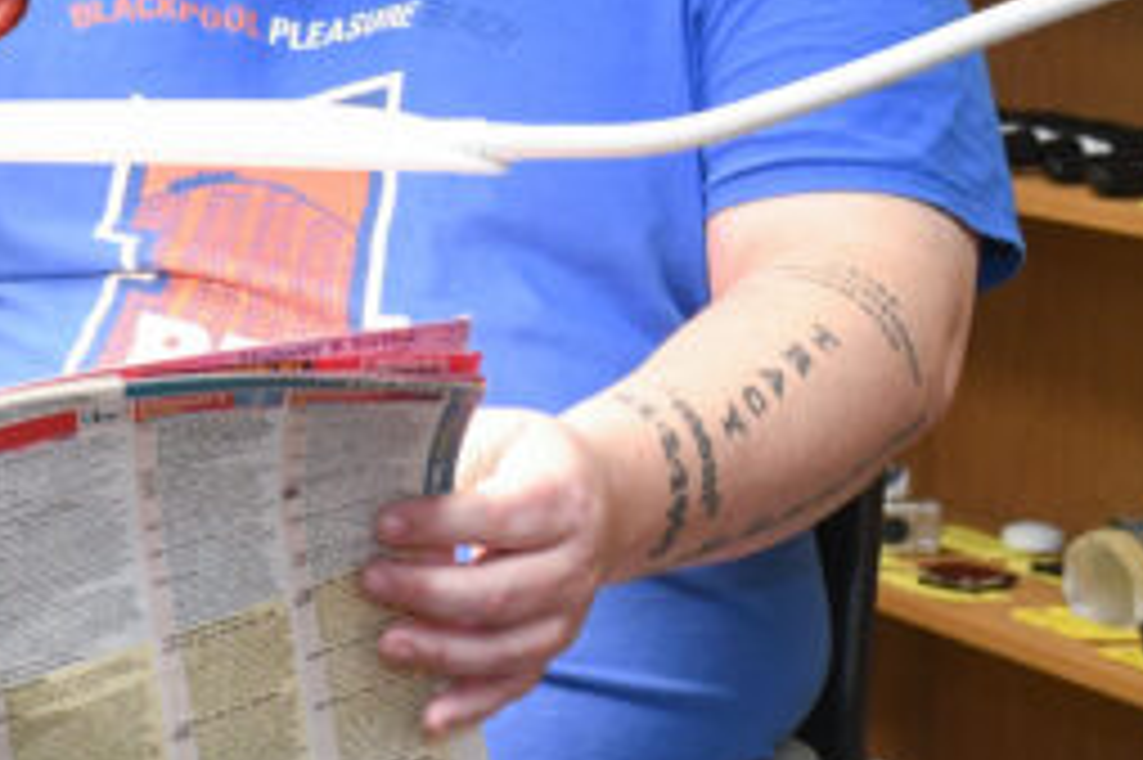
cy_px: 241
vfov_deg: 10.1
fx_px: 4315
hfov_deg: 14.6
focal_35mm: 136
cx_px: -198
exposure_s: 1/125
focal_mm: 30
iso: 1250
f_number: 4
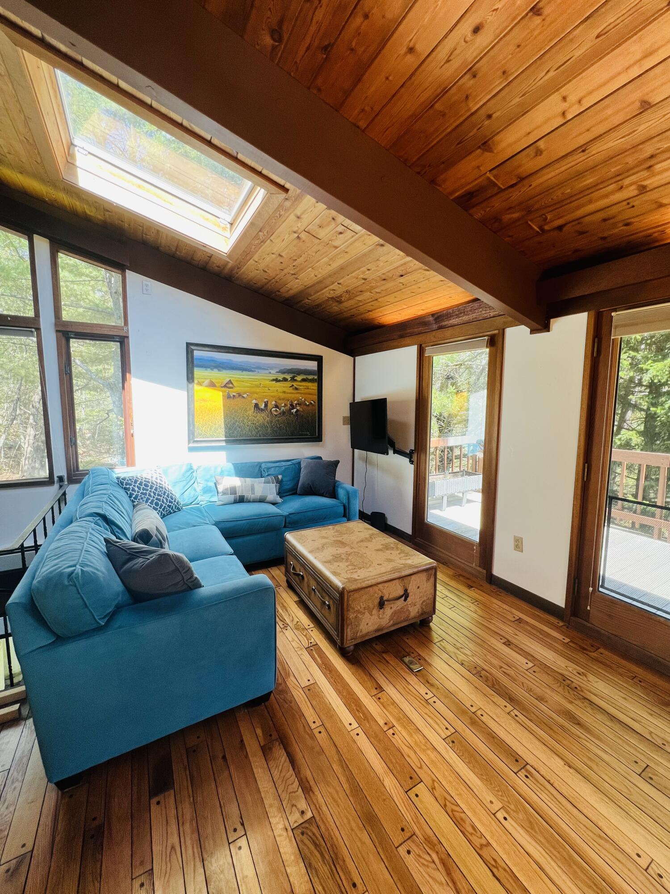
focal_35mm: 13
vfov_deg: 106.2
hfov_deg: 89.9
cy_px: 447
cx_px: 335
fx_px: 335
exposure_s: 1/120
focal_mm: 1.57
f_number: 1.8
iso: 80
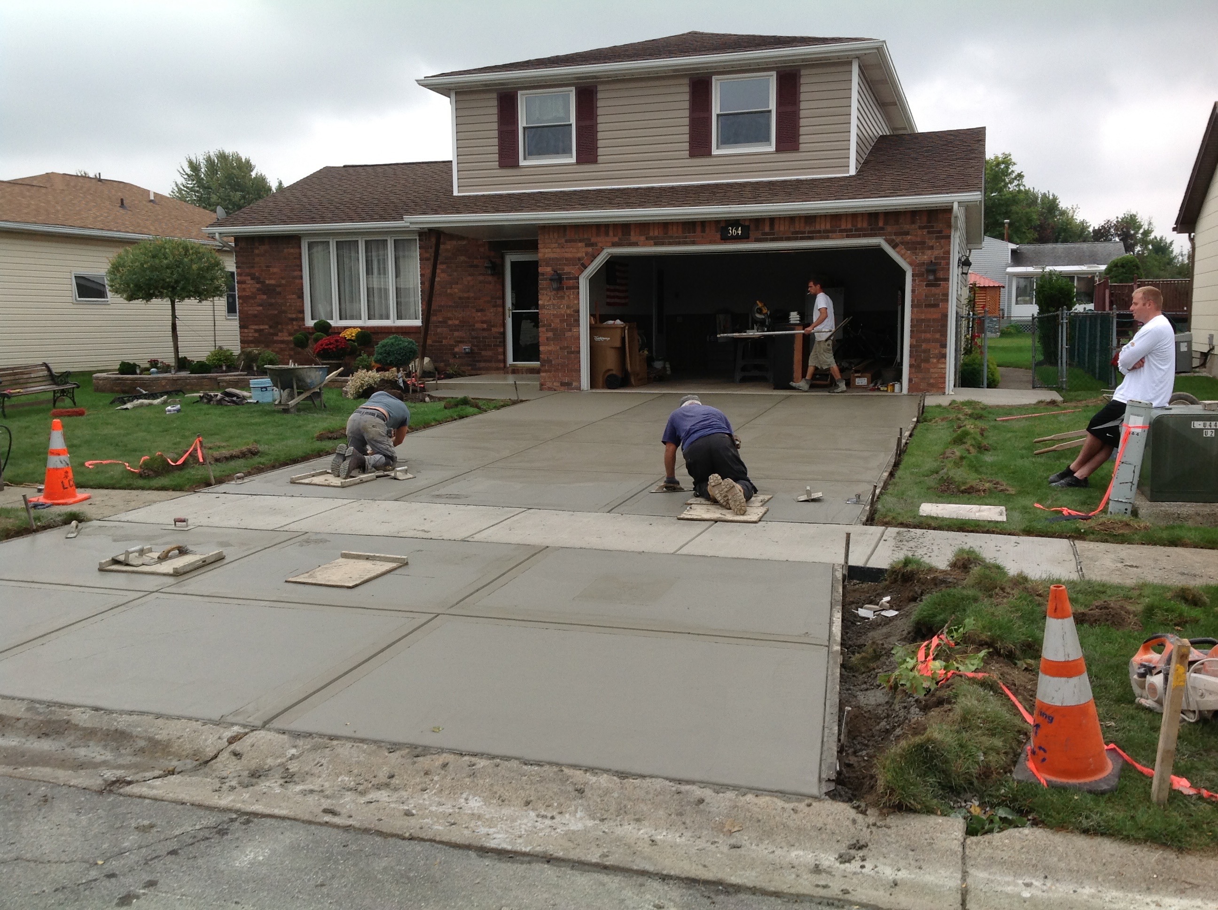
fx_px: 1230
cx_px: 609
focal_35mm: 35
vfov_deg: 40.6
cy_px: 455
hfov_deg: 52.7
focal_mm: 4.28
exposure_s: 1/131
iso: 50
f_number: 2.4
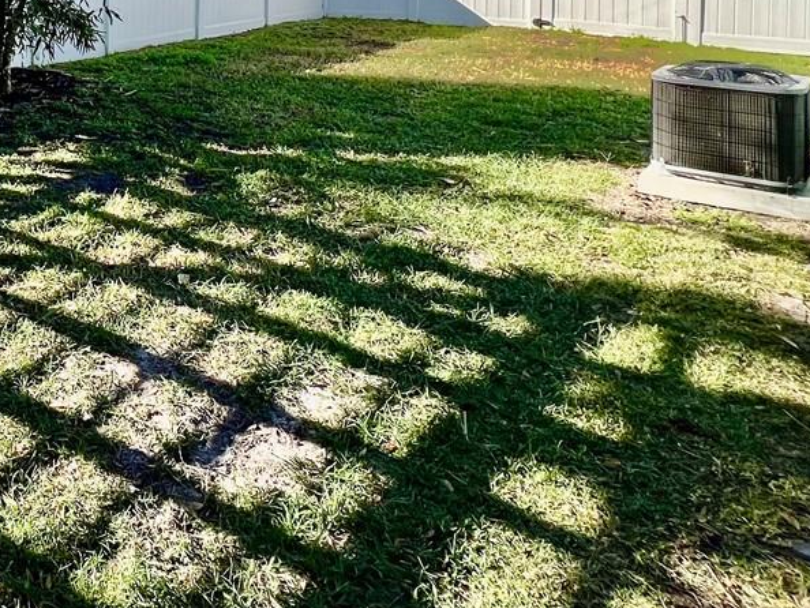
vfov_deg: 34.7
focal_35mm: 35
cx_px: -78
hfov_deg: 41.9
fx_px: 819
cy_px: -72
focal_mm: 1.57
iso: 32
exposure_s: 1/752
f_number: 1.8
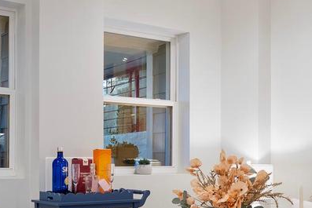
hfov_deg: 34.4
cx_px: 127
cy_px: 164
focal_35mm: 58
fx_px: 503
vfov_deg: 23.1
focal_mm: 16
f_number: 8
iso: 200
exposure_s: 1.3
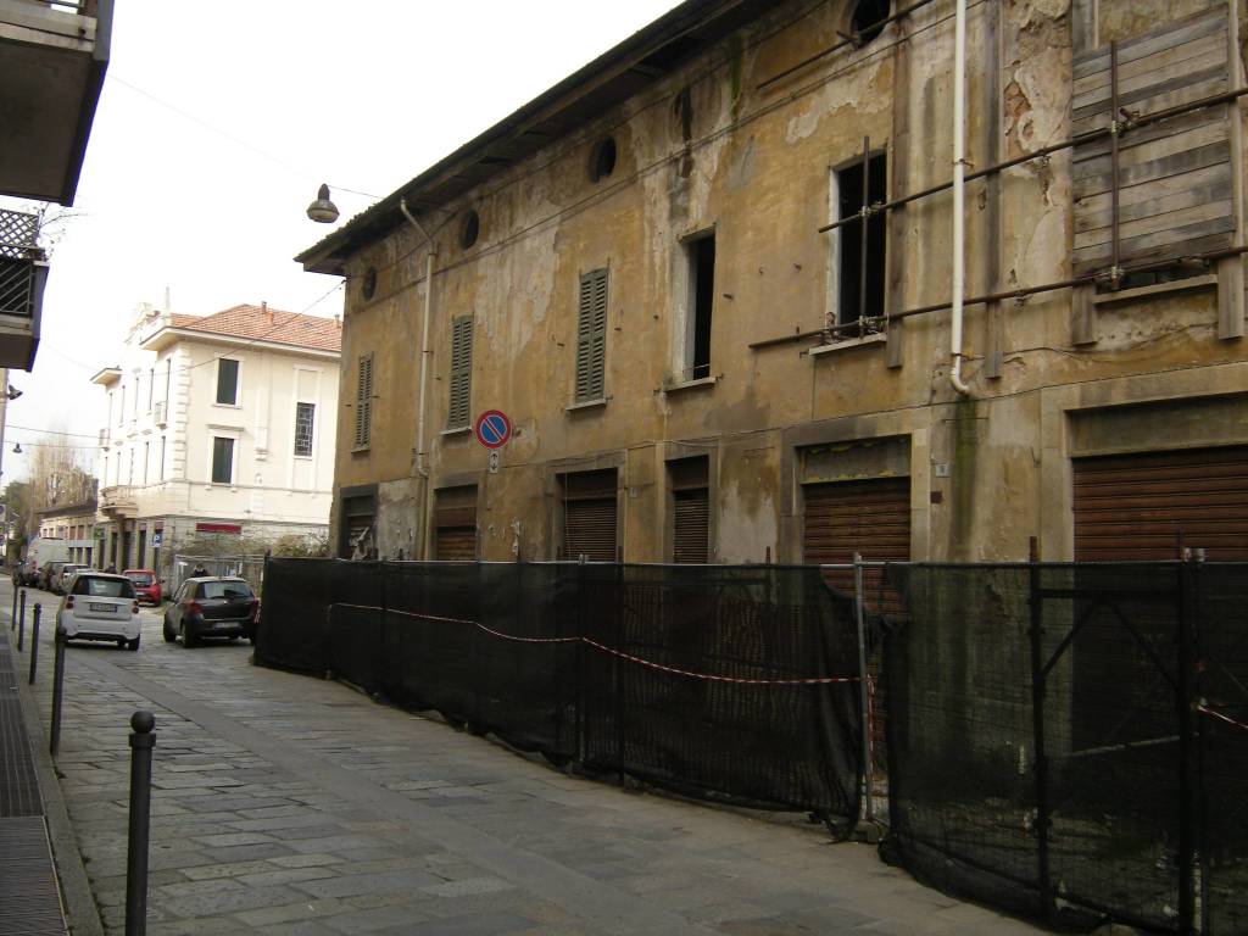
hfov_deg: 49.0
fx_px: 1370
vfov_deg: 37.7
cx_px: 624
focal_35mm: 38
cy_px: 468
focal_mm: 6.3
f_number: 3.2
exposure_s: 1/229
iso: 64
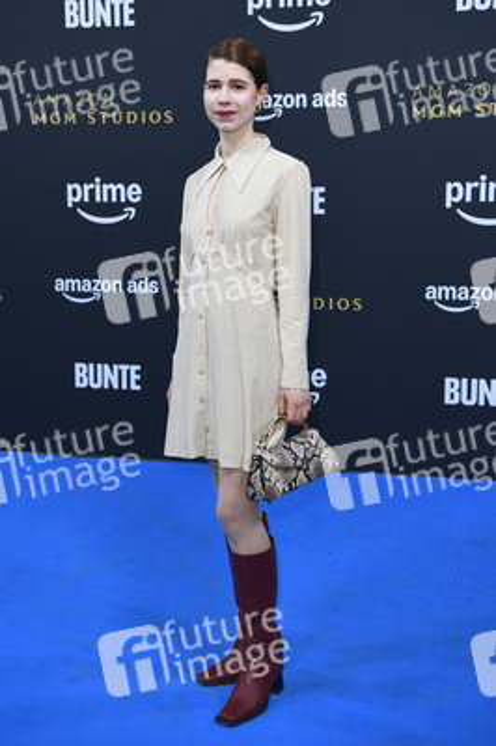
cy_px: 373
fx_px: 932
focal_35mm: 45
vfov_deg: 43.6
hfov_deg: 29.8
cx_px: 248
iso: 400
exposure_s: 1/400
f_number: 4
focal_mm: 45
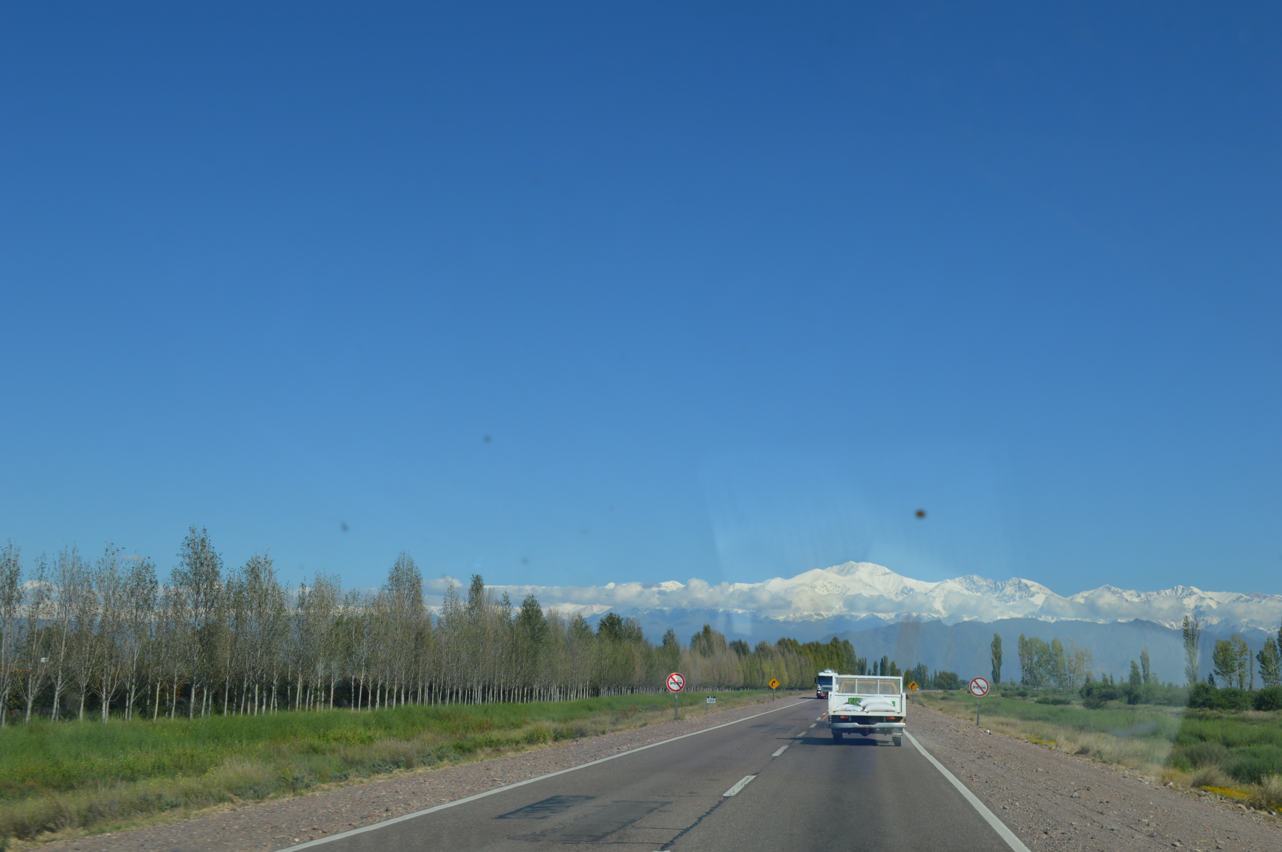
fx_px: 1388
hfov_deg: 49.6
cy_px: 426
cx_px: 641
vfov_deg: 34.1
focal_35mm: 39
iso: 100
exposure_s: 1/320
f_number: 9
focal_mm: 26
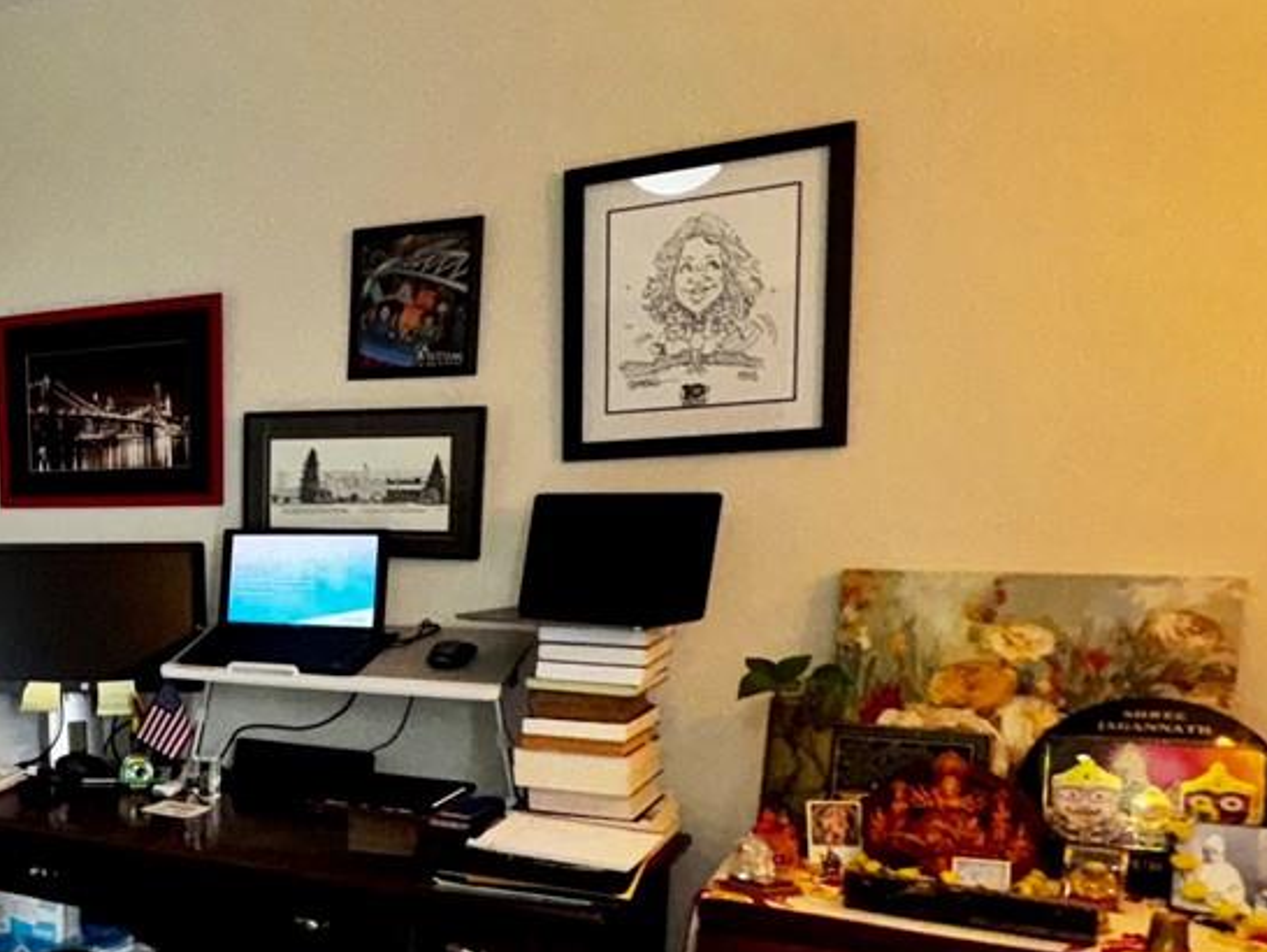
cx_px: -302
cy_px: 683
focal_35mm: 41
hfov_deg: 34.9
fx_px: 1501
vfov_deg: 34.6
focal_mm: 2.22
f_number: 2.2
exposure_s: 1/120
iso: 160
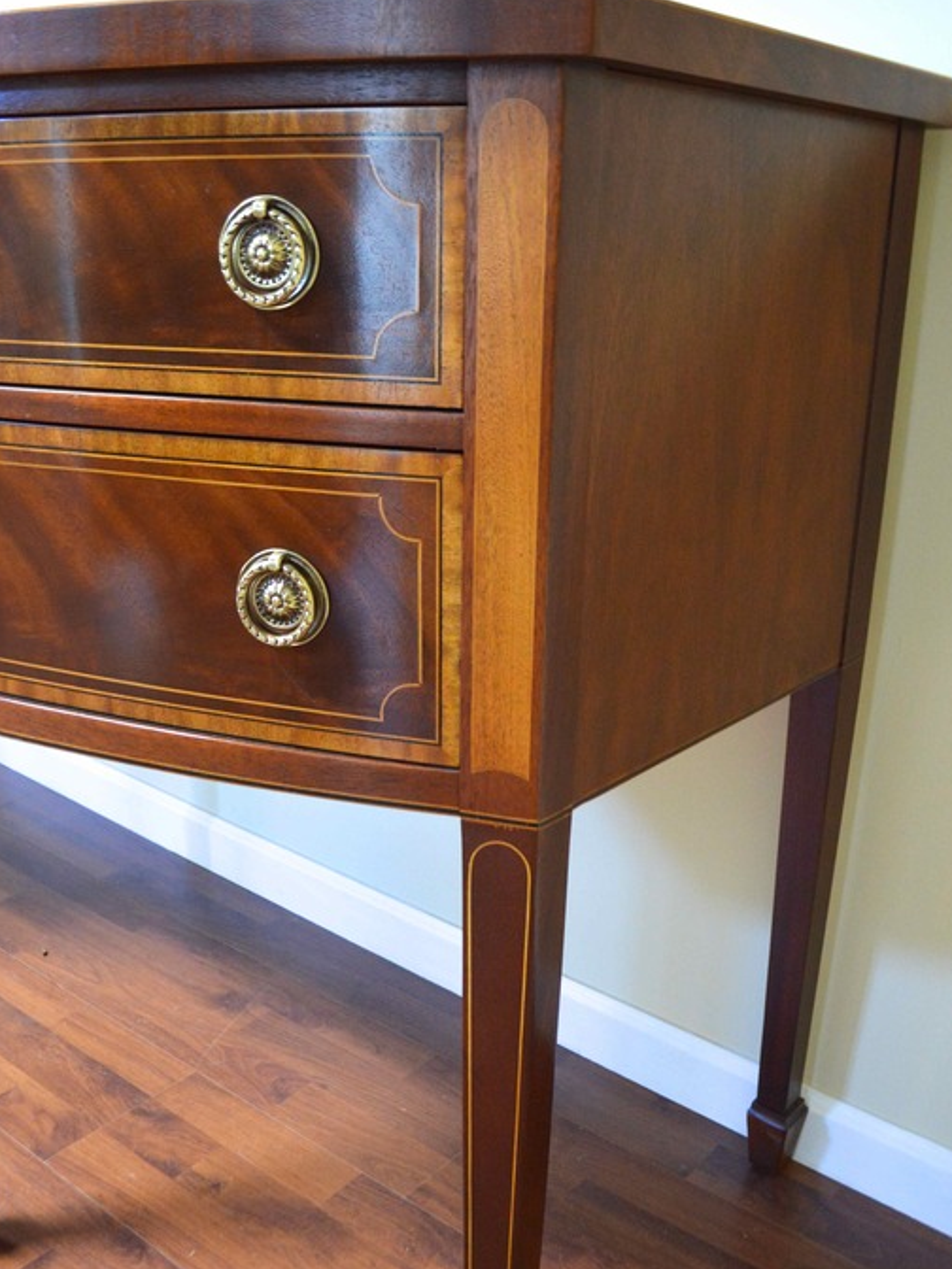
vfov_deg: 55.2
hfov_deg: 42.9
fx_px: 1210
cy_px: 720
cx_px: 489
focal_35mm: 33
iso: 1600
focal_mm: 18
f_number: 3.5
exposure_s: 1/15
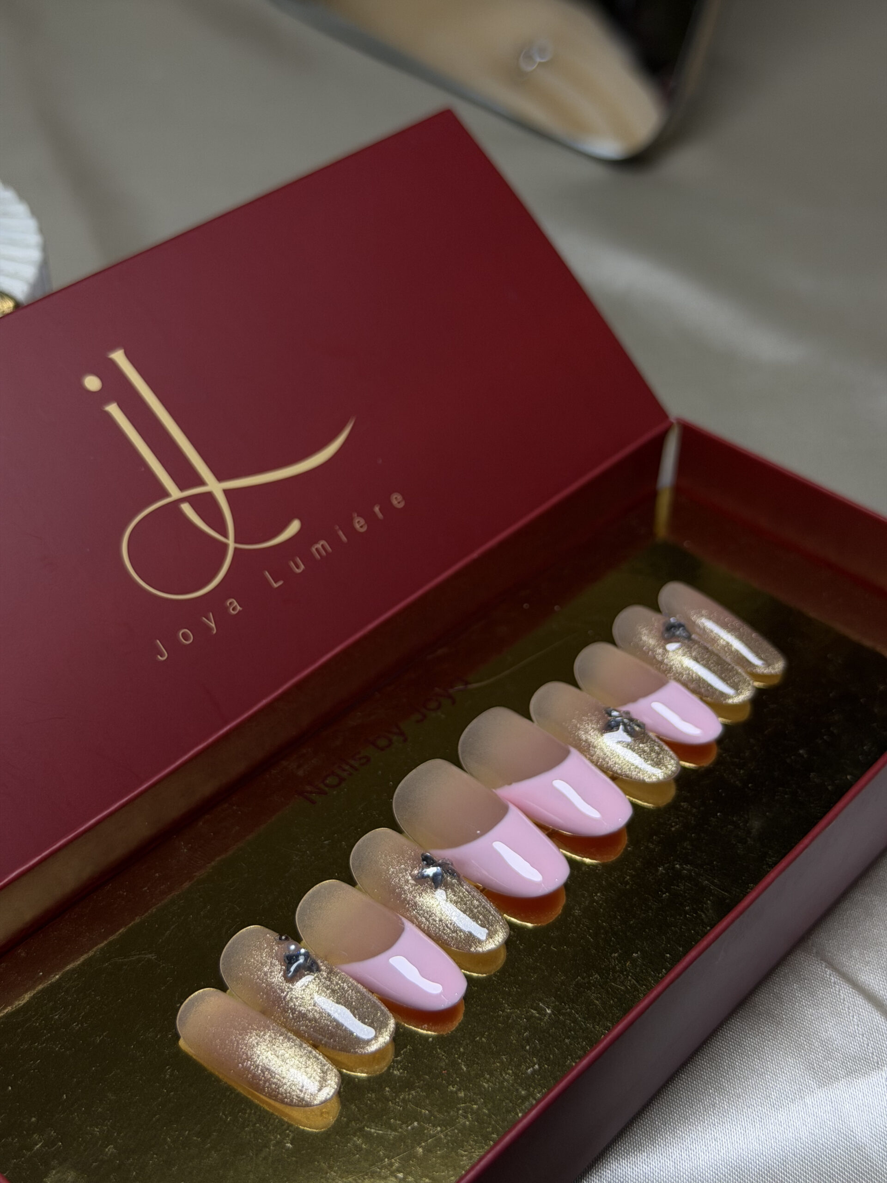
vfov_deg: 39.7
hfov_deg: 30.3
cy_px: 592
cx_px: 444
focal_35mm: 48
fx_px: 1640
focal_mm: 6.76
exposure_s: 1/101
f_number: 1.78
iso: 100
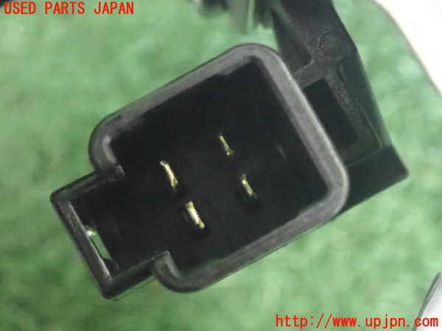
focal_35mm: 100
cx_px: 221
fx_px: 1277
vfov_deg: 14.8
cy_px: 166
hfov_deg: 19.6
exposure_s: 1/20
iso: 6400
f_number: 4.9
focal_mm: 18
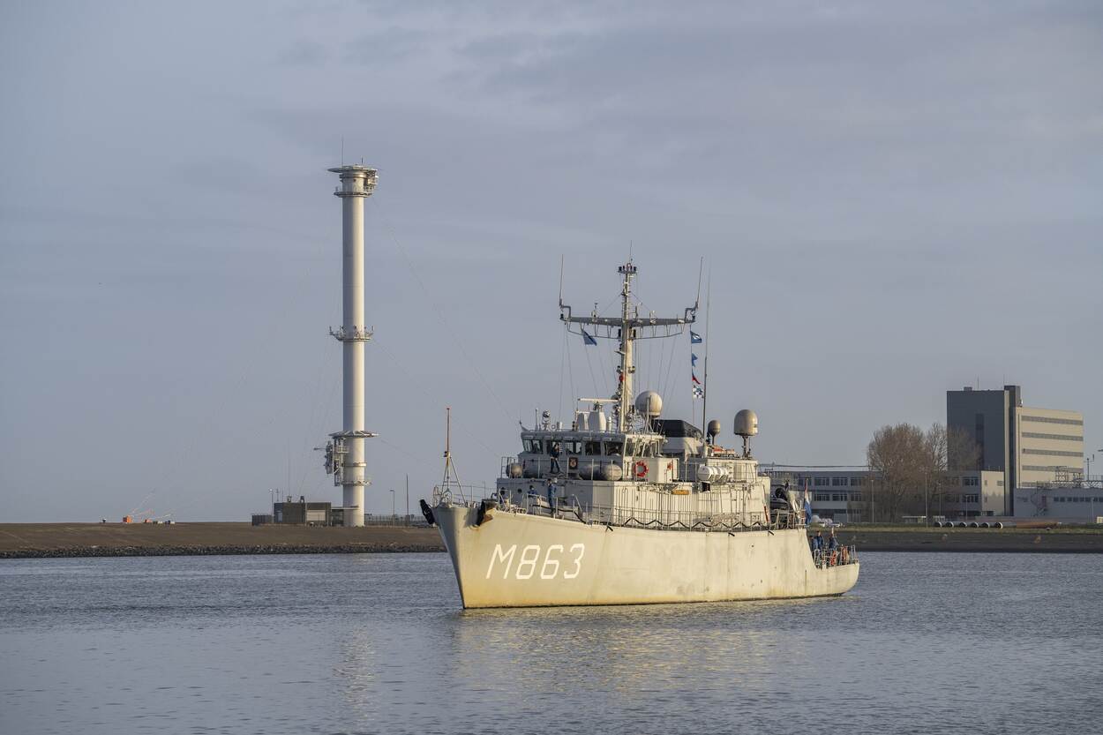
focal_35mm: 145
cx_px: 552
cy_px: 368
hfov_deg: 14.2
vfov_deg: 9.5
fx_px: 4442
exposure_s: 1/1000
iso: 400
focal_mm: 145
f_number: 5.6
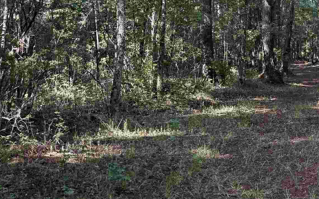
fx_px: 591
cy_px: 16
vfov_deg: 18.8
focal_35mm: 68
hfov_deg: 28.6
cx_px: 308
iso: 100
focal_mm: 6.76
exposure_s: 1/181
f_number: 1.78
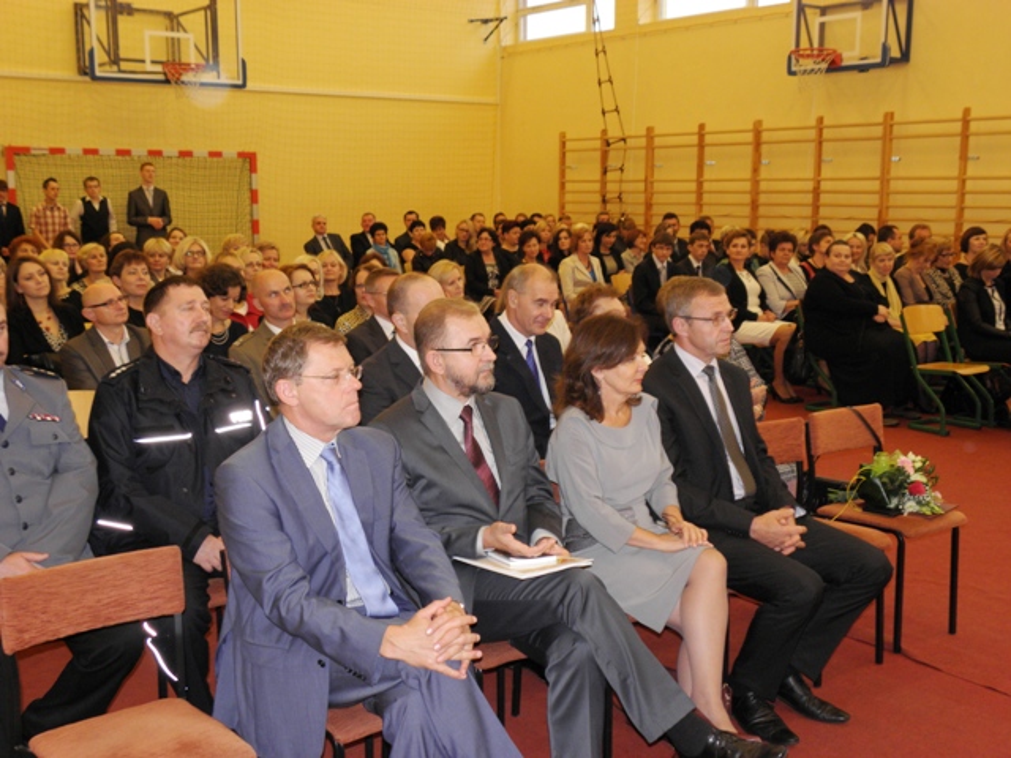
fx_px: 1197
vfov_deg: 35.1
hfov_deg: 45.8
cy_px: 379
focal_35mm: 41
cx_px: 506
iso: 125
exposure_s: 1/40
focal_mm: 7.31
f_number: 3.3
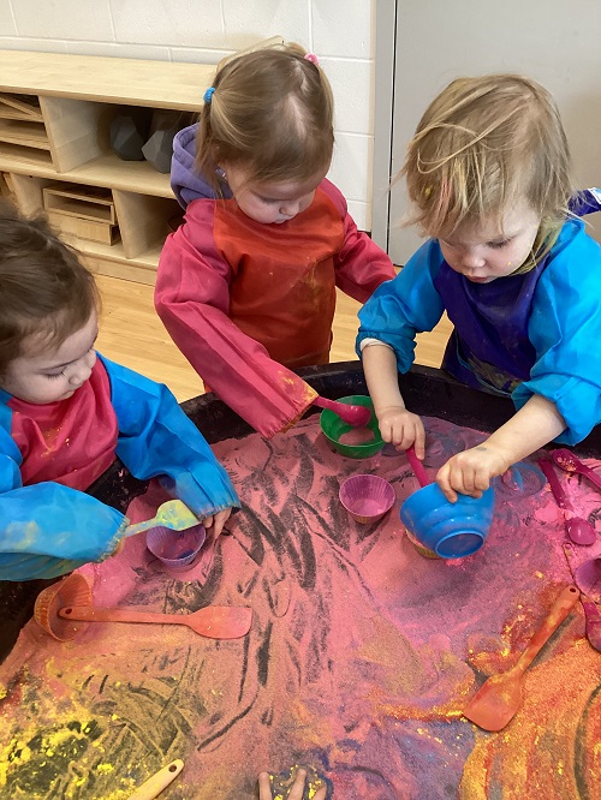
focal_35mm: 31
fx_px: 717
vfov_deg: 58.3
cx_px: 300
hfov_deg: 45.5
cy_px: 400
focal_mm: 3.3
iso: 200
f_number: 2.4
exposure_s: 1/60
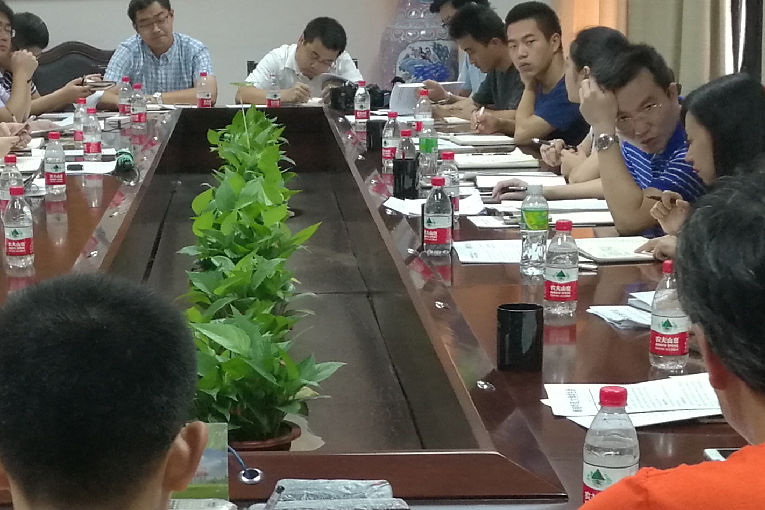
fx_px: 1934
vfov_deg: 15.0
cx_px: 252
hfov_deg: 22.3
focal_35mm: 91
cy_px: 371
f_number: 2
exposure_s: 1/30
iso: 250
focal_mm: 4.04
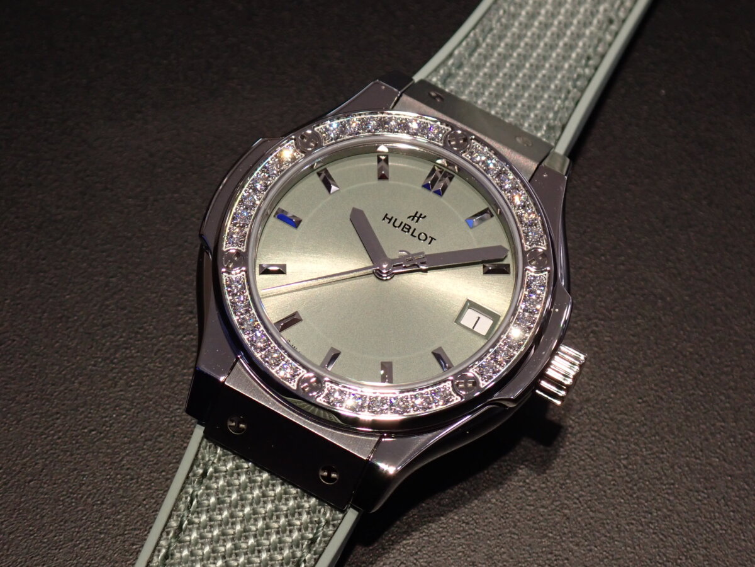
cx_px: 378
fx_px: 2181
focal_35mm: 100
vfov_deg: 14.8
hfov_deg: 19.6
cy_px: 284
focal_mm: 18
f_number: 4.9
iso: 320
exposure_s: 1/100
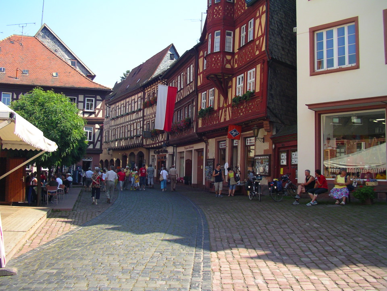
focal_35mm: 37
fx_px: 414
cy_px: 146
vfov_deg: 38.7
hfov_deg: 50.1
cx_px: 194
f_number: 2.8
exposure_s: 1/320
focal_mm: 5.7
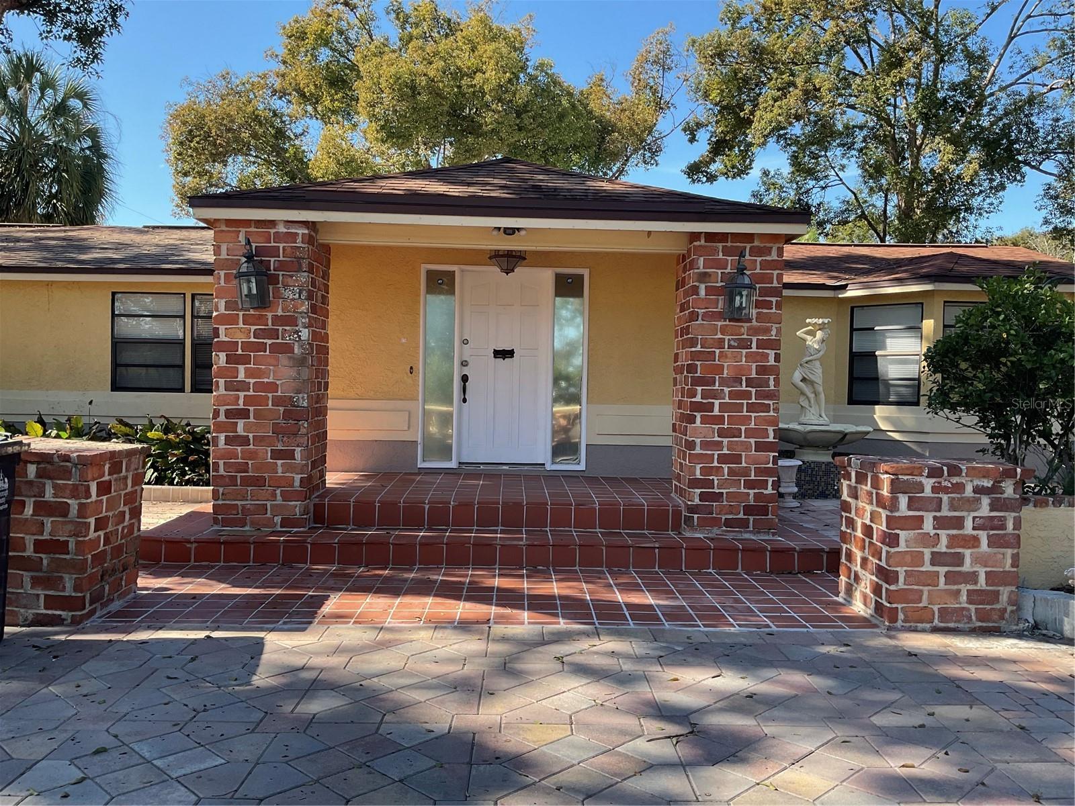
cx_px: 538
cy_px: 403
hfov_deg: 61.7
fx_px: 901
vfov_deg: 48.2
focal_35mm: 29
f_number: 1.8
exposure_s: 1/400
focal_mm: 3
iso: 16
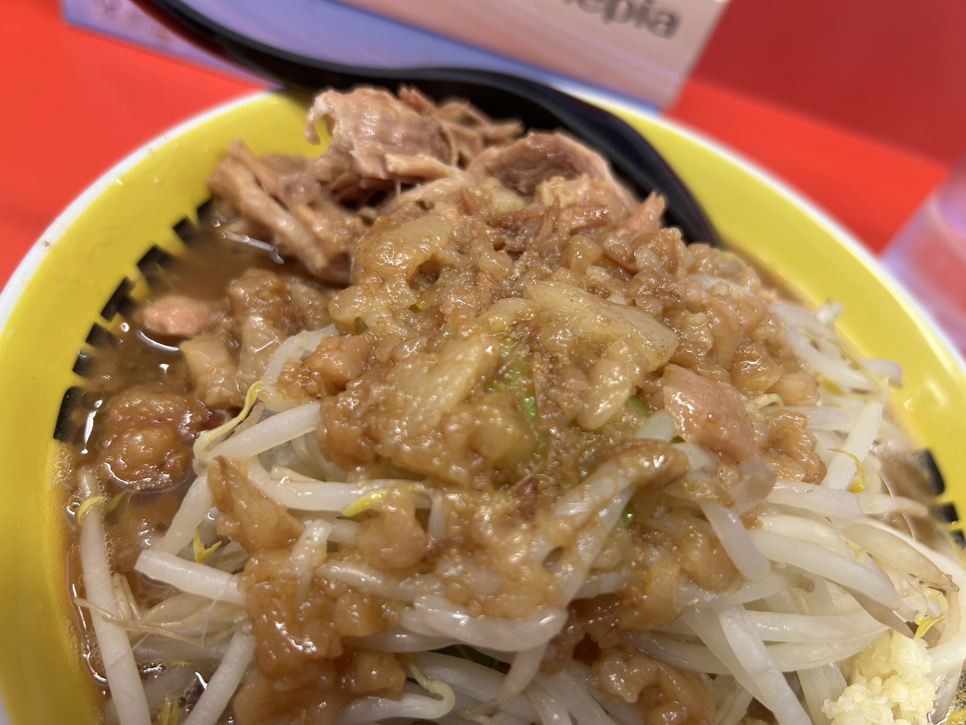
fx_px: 726
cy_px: 362
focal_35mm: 26
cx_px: 483
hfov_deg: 67.3
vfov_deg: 53.1
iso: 64
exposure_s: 1/121
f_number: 1.5
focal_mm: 5.7
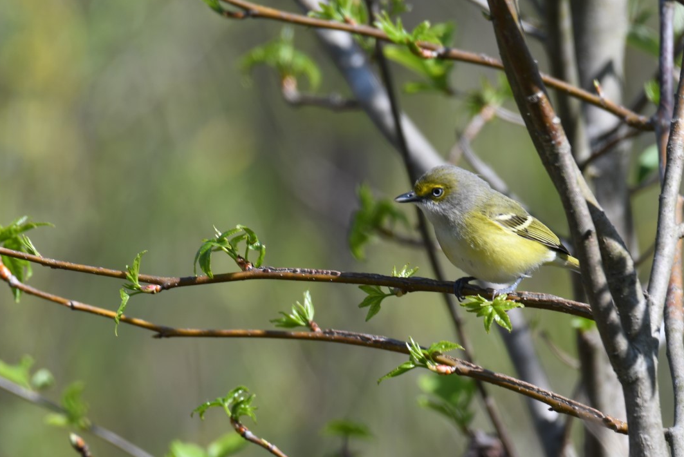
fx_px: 21718
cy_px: 342
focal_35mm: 1143
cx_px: 483
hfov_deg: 1.8
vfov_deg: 1.2
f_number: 7.1
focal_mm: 500
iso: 100
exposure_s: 1/200
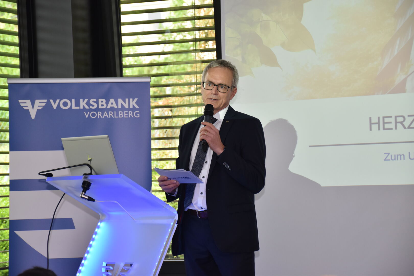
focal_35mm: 135
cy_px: 138
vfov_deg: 10.2
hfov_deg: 15.2
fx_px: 1552
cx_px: 207
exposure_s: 1/125
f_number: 5.6
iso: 560
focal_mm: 90
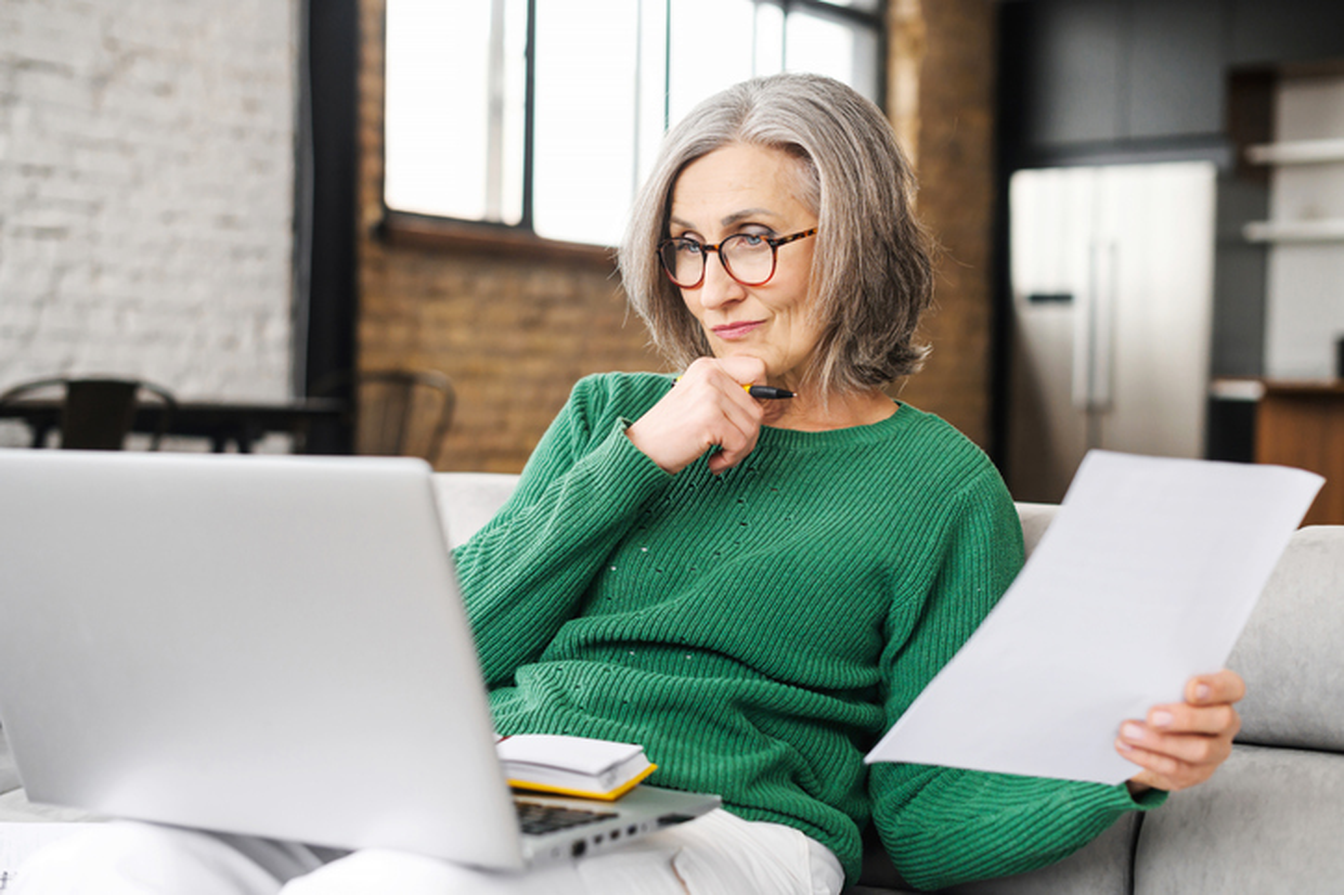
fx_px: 1866
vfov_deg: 27.0
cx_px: 672
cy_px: 448
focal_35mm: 50
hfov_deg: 39.6
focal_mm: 50
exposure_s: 1/640
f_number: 3.2
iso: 560
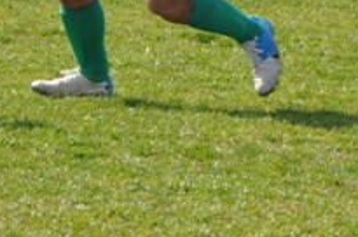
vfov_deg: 2.3
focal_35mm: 591
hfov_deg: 3.5
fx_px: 5867
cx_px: 143
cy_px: -146
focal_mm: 105
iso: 200
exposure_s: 1/400
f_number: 10
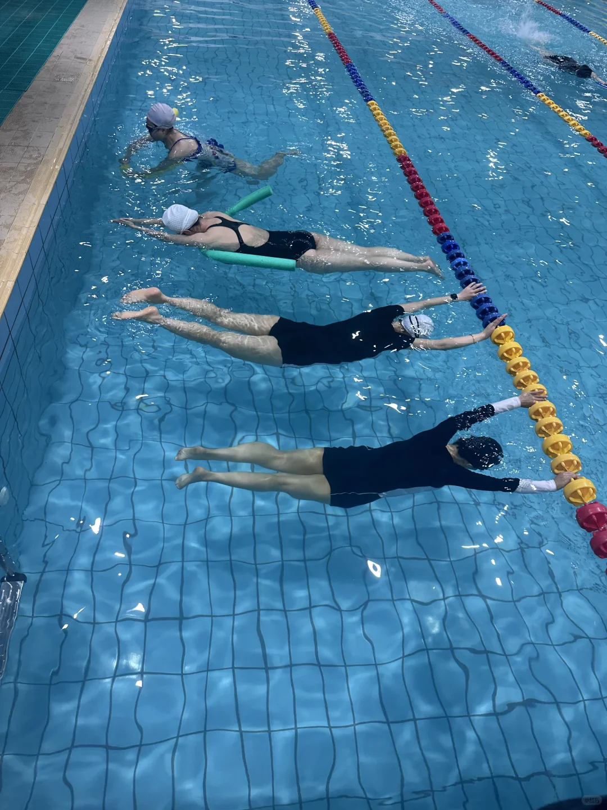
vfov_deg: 71.6
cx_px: 304
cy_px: 405
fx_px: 561
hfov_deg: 56.8
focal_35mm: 24
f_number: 1.78
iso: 125
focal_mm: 6.86
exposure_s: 1/50
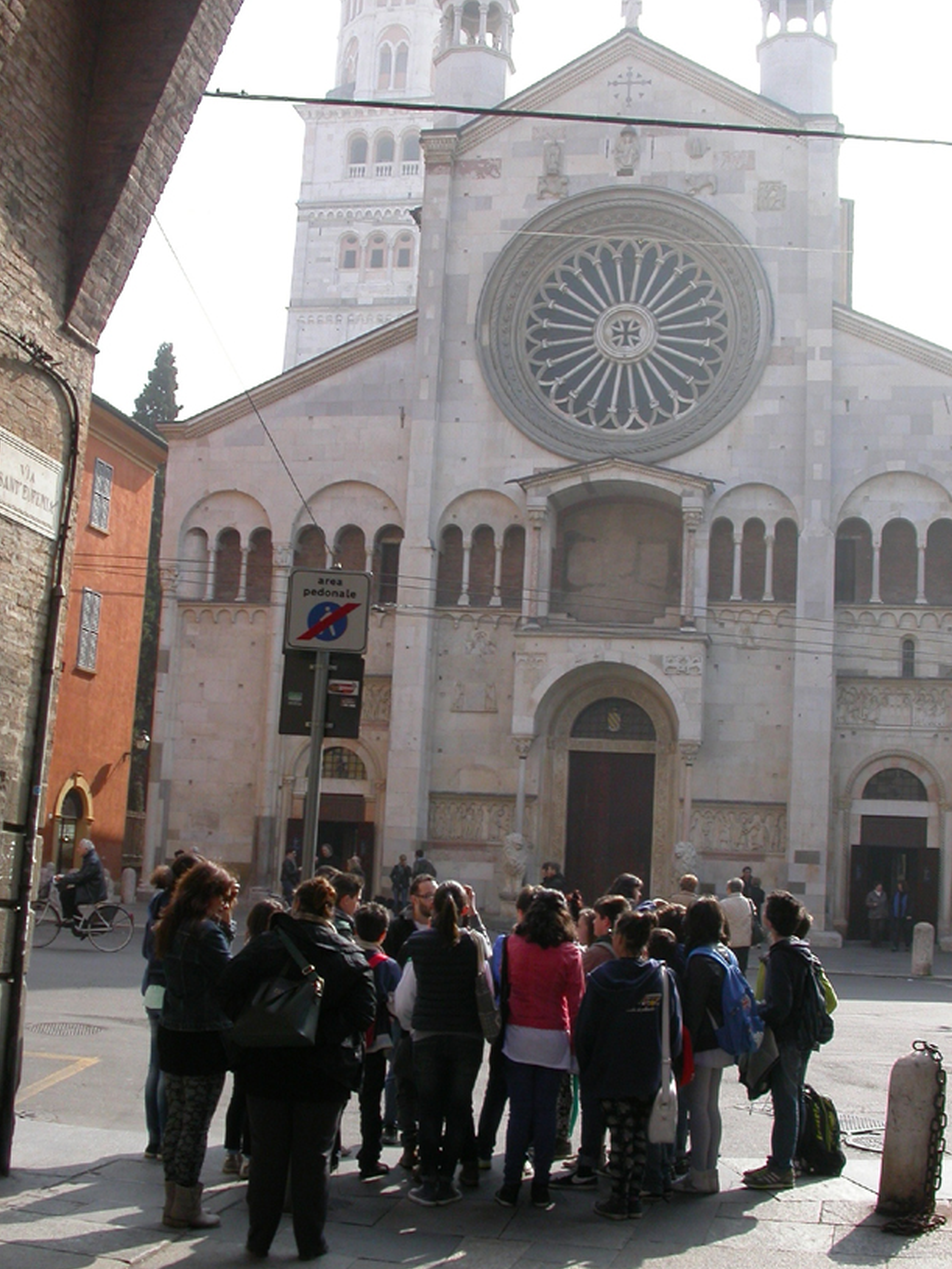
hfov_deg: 34.4
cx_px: 451
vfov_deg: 44.7
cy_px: 681
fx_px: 1539
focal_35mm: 42
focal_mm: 7.85
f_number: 6
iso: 100
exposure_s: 1/260
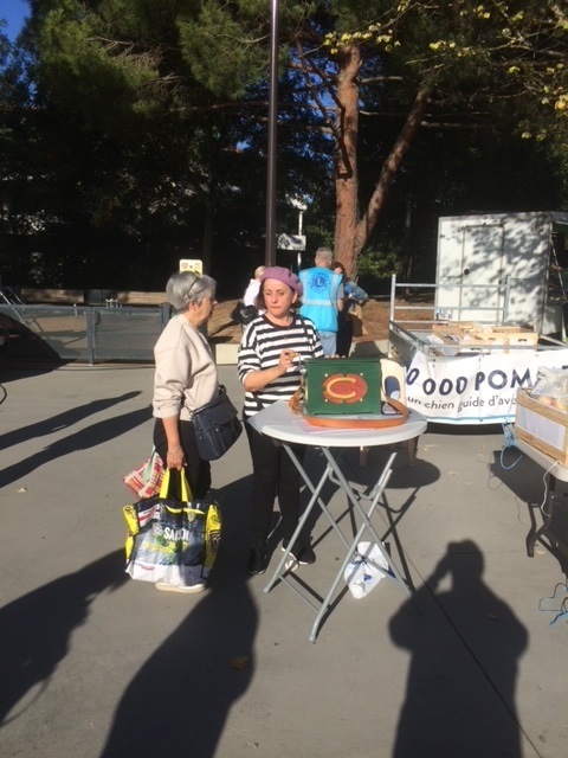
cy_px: 379
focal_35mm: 29
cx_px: 284
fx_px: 634
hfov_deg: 48.2
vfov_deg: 61.7
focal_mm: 4.15
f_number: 2.2
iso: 32
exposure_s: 1/3165
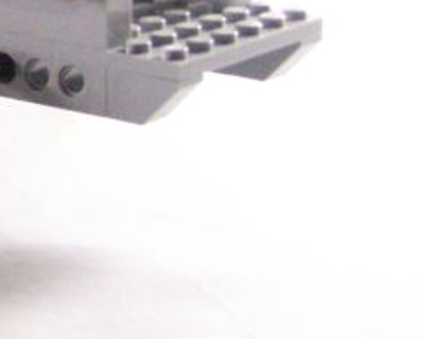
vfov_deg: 7.3
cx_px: -440
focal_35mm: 208
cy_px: -168
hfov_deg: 8.7
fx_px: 2610
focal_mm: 8.5
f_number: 4
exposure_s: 1/45
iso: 400
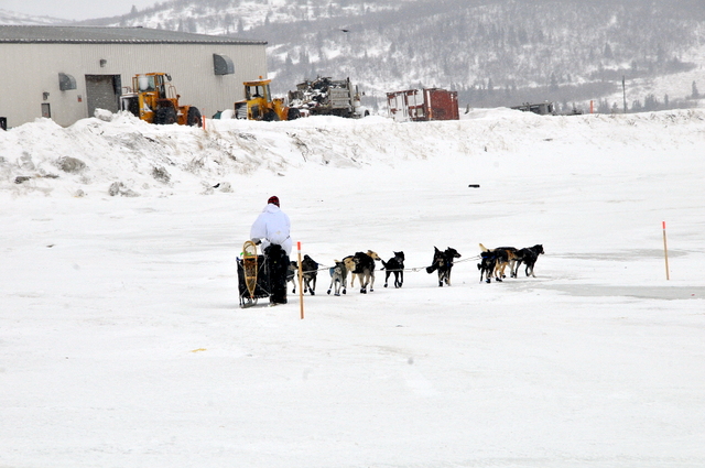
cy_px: 234
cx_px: 352
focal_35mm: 300
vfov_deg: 4.6
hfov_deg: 6.9
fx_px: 5867
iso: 800
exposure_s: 1/800
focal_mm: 200
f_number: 14
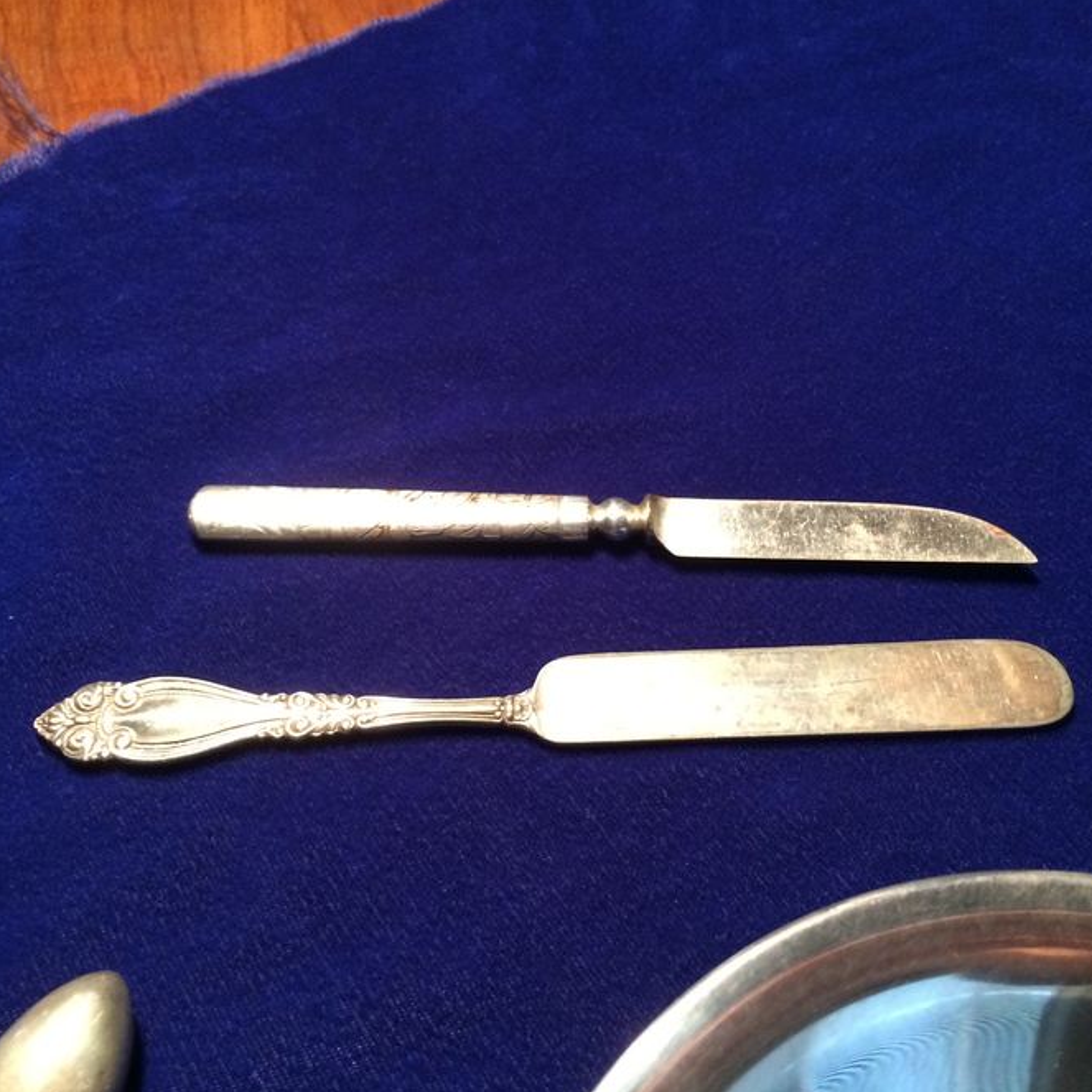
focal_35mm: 36
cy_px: 549
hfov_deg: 46.0
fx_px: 1285
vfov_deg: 46.0
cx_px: 540
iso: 320
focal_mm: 4.12
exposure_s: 1/24
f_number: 2.2
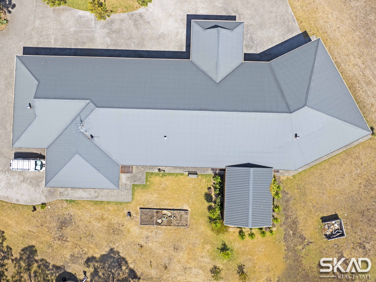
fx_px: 261
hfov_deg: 71.6
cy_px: 141
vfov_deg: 56.8
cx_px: 188
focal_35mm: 24
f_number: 2.8
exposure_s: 1/50
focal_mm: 12.29
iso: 100
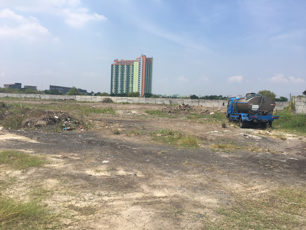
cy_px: 115
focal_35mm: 29
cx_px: 153
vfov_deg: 48.2
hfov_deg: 61.7
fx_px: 256
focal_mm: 4.15
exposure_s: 1/2024
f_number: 2.2
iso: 25
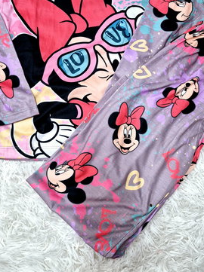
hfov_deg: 41.7
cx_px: 98
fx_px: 268
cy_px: 83
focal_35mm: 34
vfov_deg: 52.6
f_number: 1.8
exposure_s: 1/100
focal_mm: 5.4
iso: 500
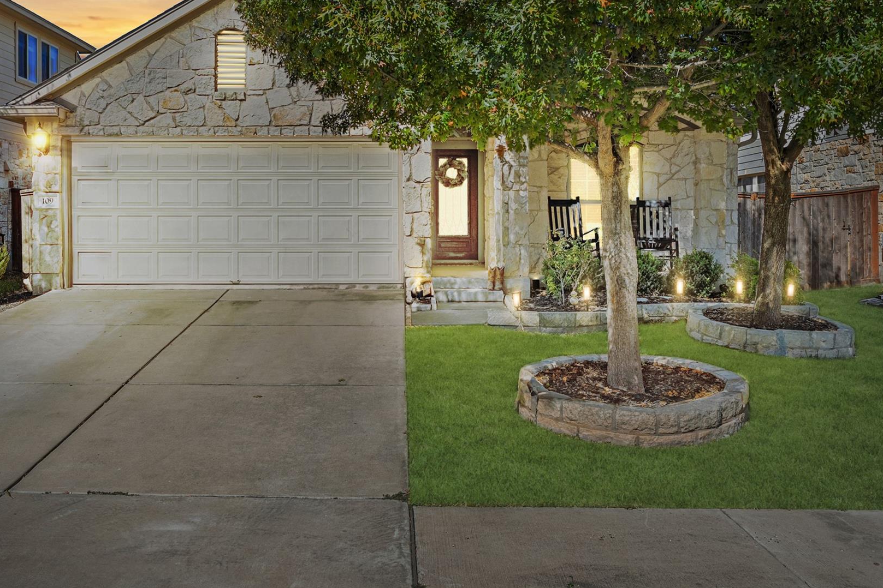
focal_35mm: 38
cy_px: 232
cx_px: 410
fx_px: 932
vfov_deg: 34.9
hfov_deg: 50.7
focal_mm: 30
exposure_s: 1/250
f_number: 8
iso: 125
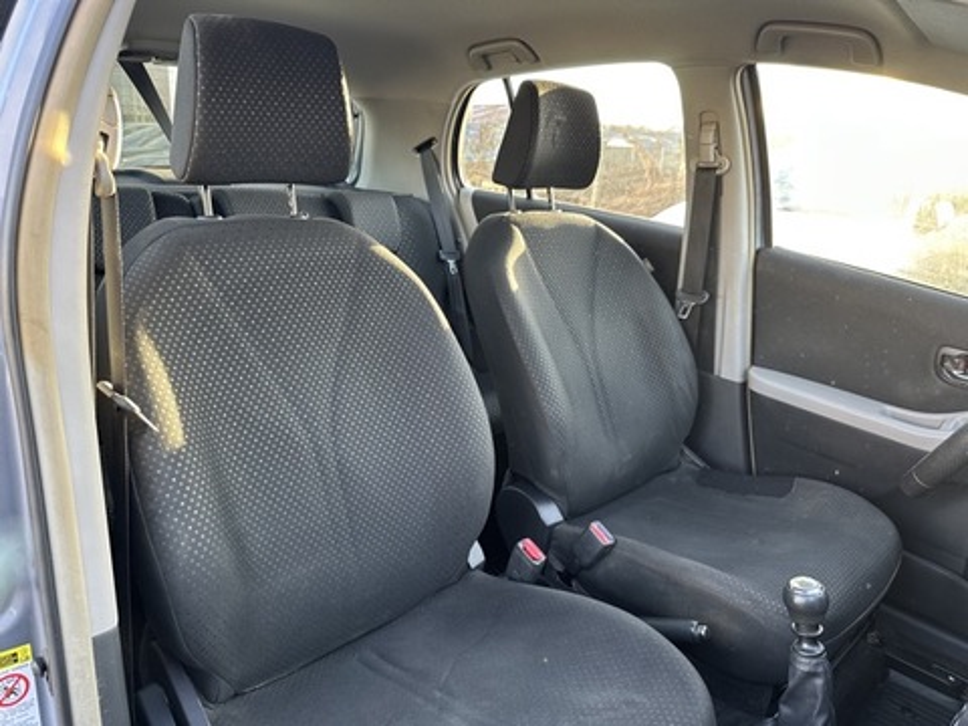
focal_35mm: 24
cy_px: 363
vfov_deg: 56.8
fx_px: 671
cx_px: 484
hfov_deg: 71.6
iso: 160
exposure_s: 1/121
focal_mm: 6.86
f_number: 1.78
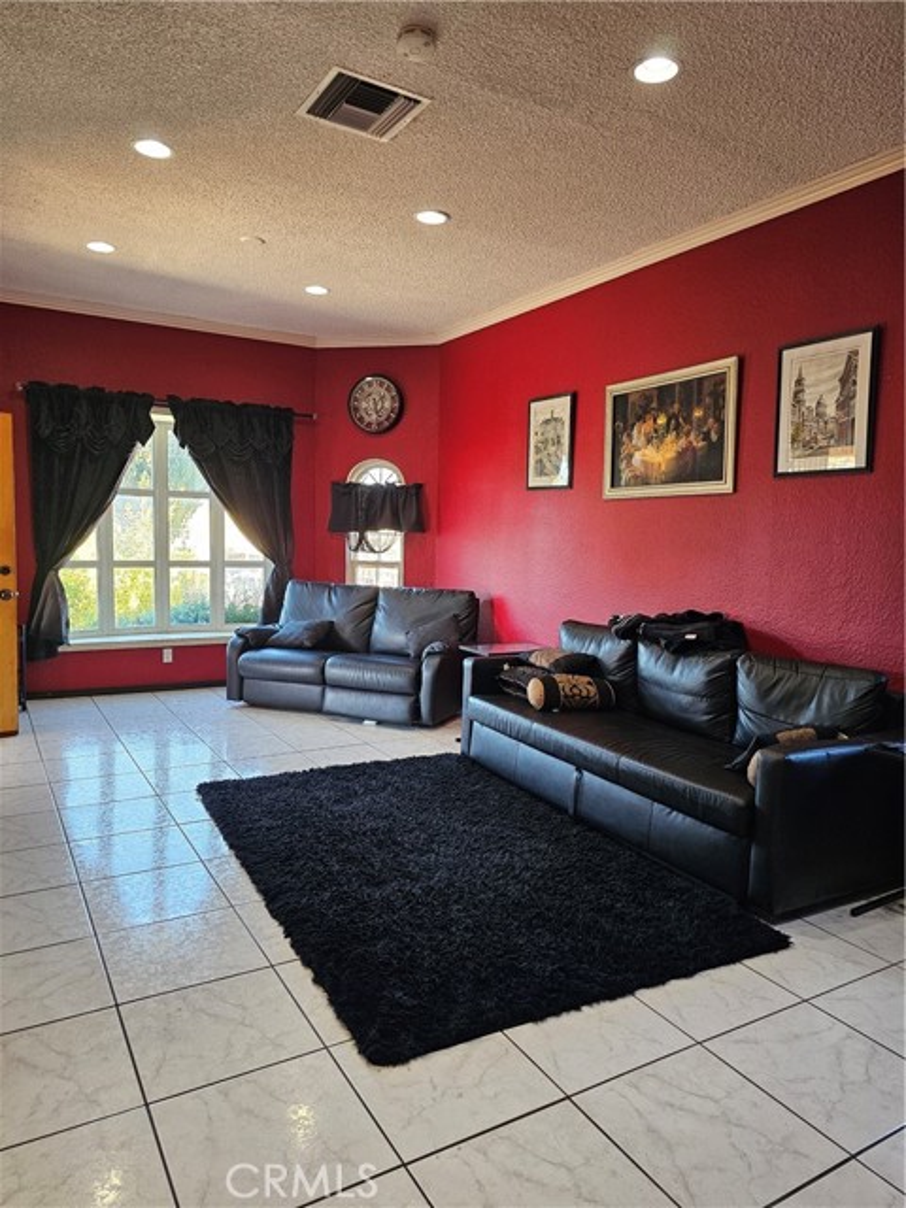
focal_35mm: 23
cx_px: 453
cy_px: 604
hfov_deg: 58.9
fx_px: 803
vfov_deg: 73.9
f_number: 1.7
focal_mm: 6.3
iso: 250
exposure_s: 1/120
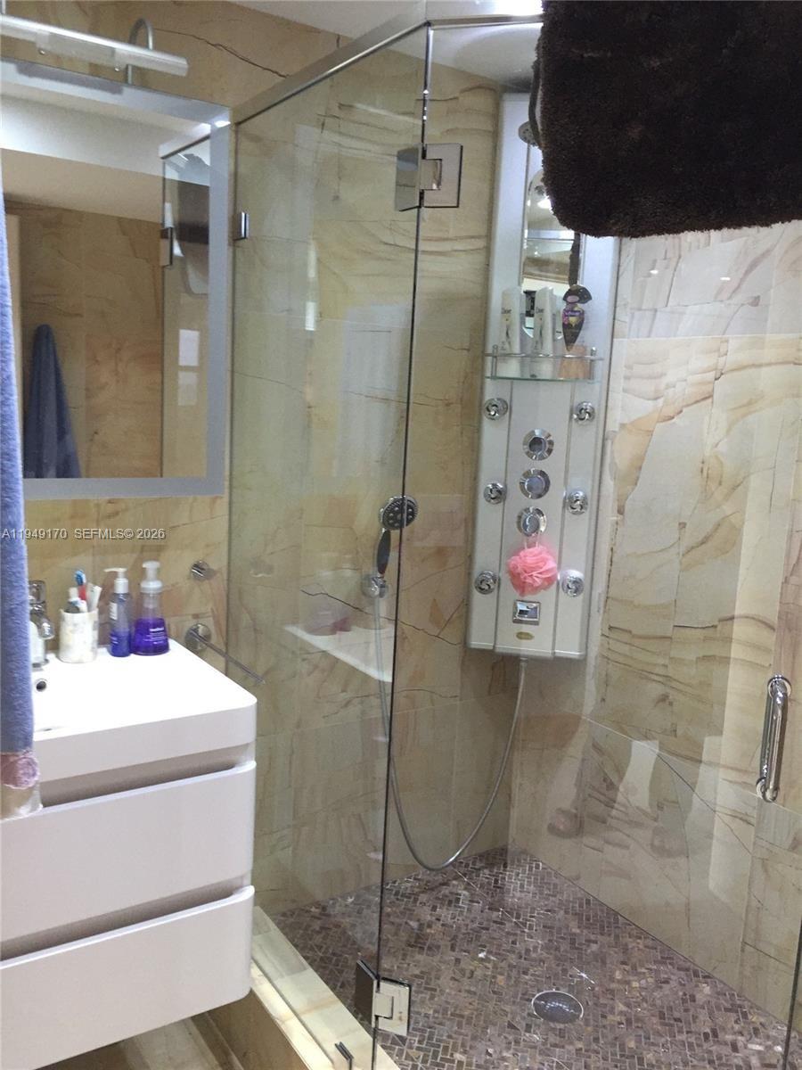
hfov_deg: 48.2
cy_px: 535
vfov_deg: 61.7
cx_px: 401
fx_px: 896
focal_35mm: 29
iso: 250
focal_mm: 4.15
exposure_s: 1/33
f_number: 2.2
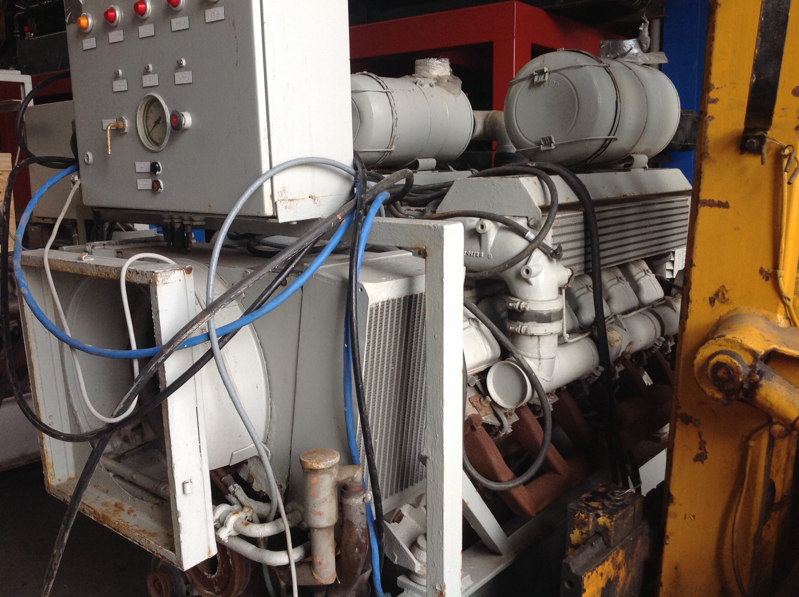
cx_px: 400
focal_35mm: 35
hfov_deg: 52.7
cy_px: 298
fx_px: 807
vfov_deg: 40.6
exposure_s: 1/120
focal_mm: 4.28
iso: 100
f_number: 2.4
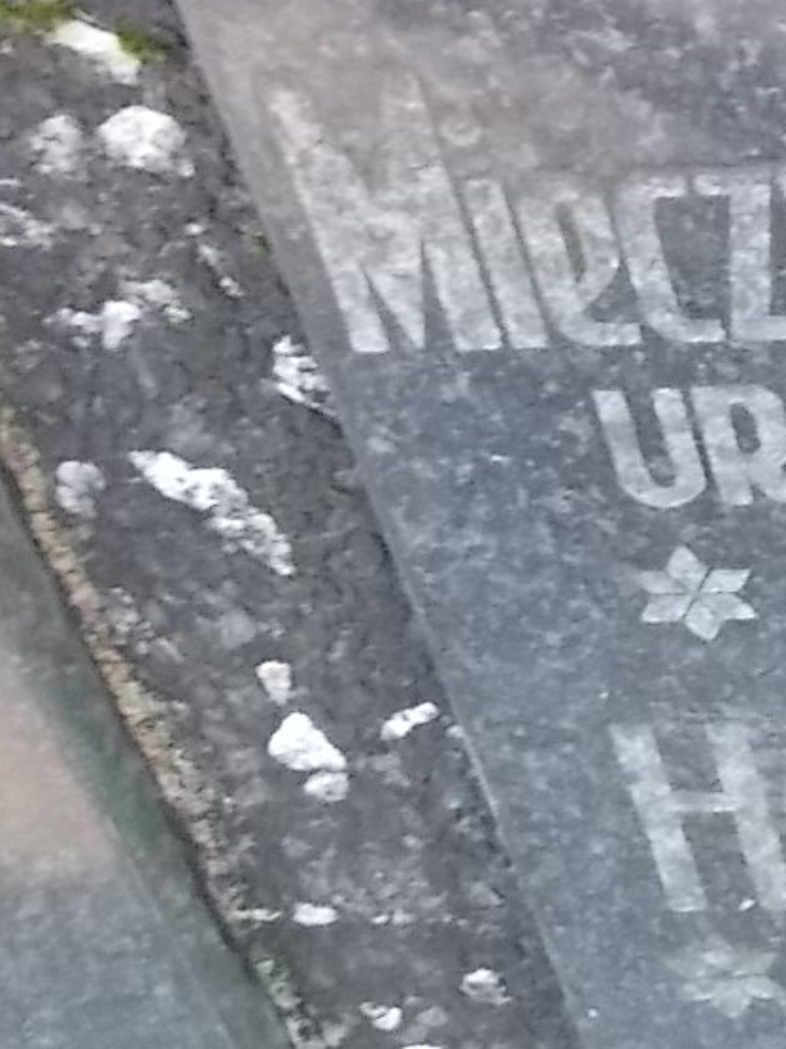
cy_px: 467
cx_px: 1434
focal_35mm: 75
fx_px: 2271
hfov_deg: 16.3
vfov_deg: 26.0
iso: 400
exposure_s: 1/60
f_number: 3.2
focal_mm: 4.6
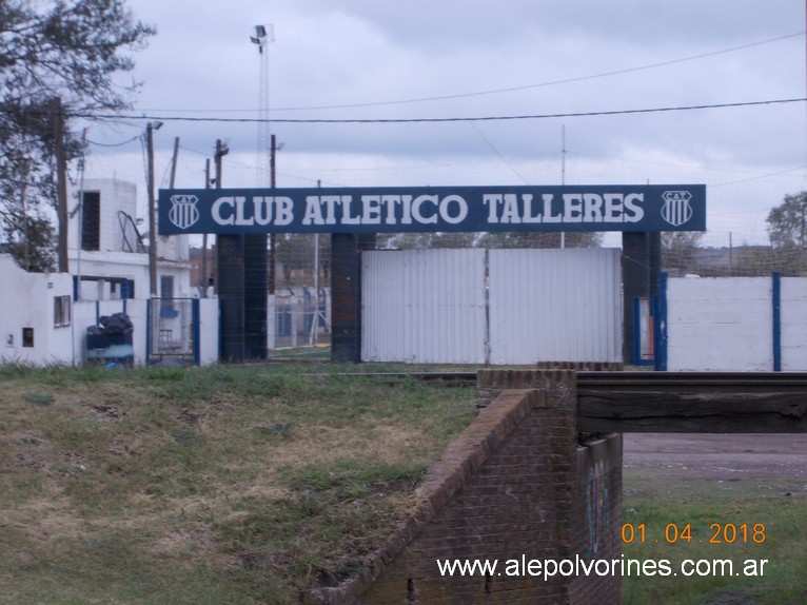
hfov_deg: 14.1
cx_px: 404
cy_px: 302
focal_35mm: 140
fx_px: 3263
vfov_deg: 10.6
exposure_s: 1/60
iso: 100
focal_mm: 20
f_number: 6.8
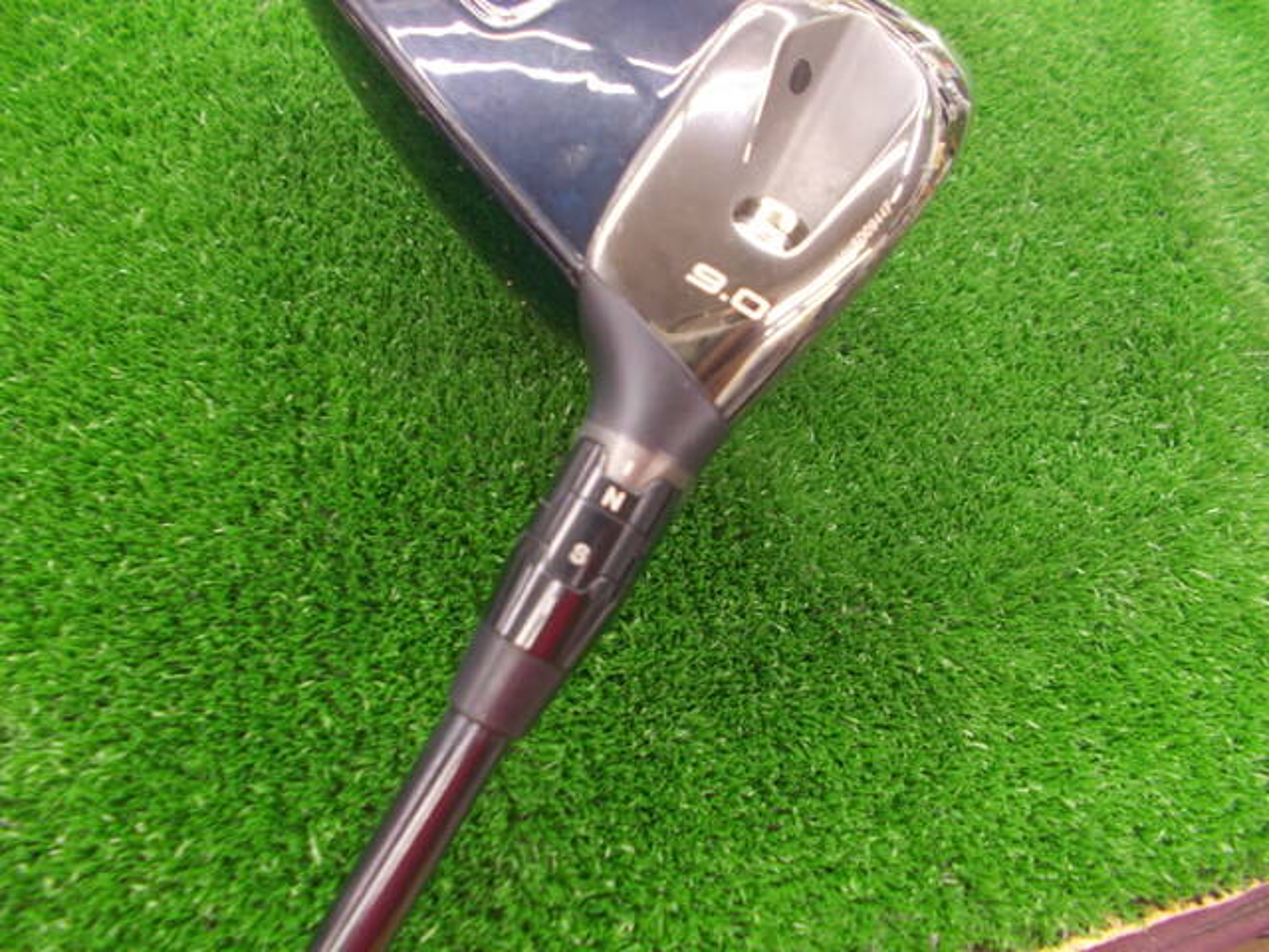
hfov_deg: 67.3
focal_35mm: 26
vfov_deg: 53.1
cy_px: 476
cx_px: 634
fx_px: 953
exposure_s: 1/10
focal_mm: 4.6
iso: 200
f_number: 3.2
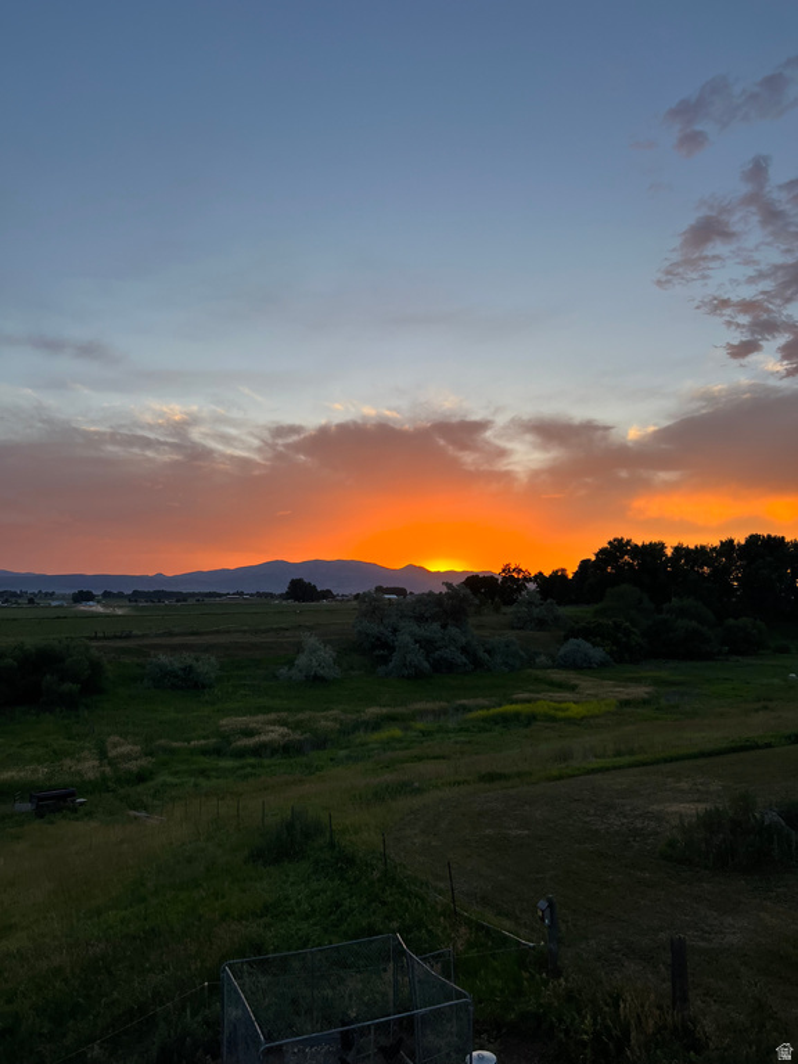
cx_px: 399
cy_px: 532
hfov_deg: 53.1
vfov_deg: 67.3
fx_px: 799
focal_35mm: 26
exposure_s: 1/427
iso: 50
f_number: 1.5
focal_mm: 5.7
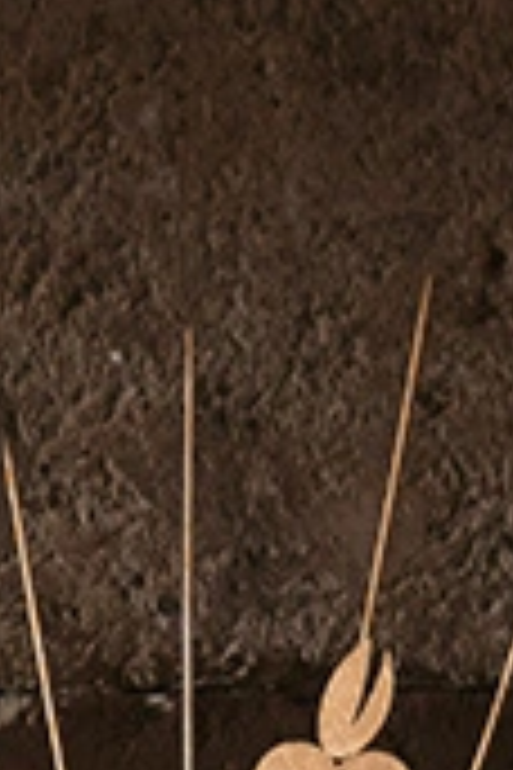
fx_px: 20219
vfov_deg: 2.2
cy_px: 2711
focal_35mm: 946
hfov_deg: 1.5
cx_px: -274
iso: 160
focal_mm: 120
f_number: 5
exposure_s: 1/125
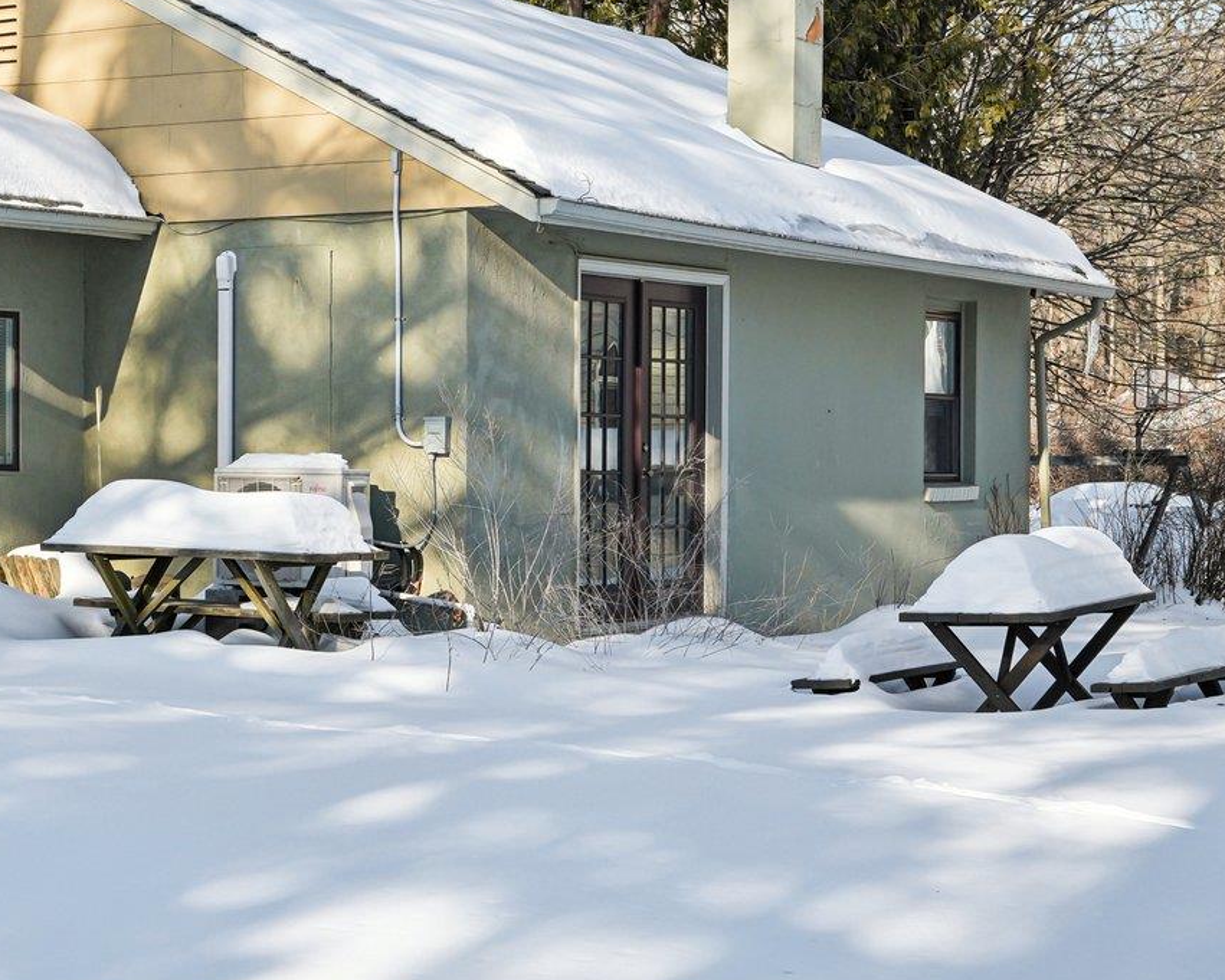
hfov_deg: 23.8
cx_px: 262
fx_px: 2864
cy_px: 435
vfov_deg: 19.4
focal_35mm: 79
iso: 100
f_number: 8
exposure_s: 1/200
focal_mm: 35
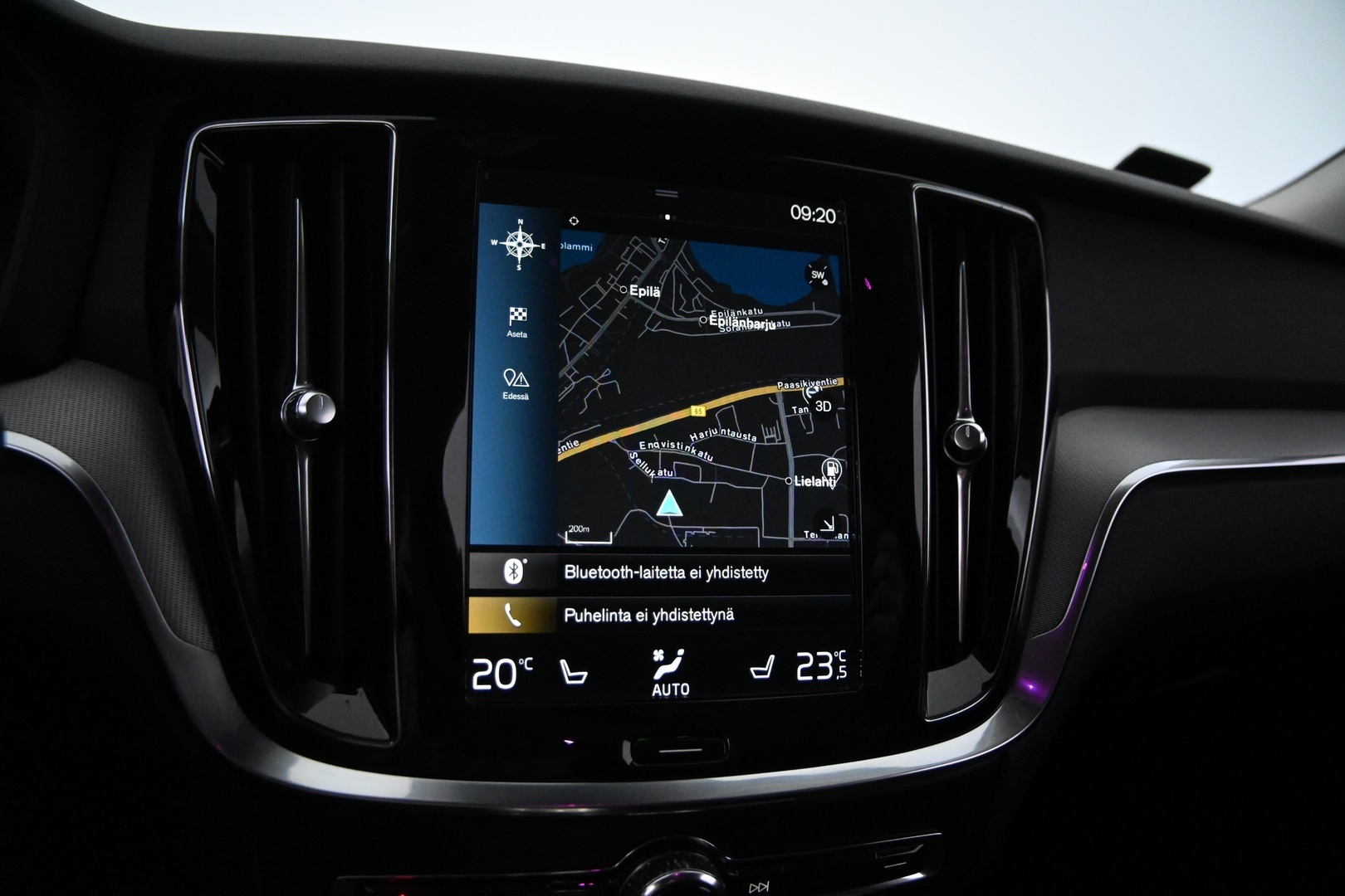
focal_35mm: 75
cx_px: 672
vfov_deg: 18.2
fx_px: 2802
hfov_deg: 27.0
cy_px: 448
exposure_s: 1/200
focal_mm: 50
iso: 5000
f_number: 6.3
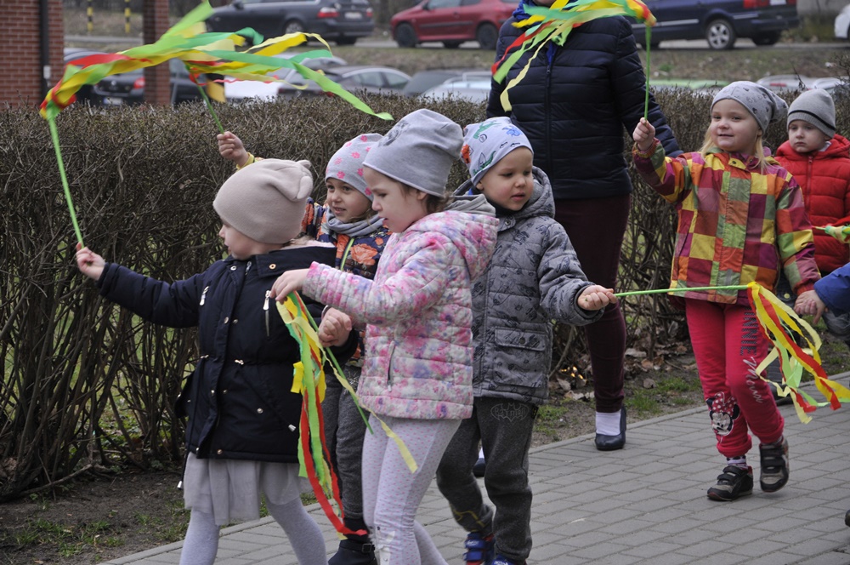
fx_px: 2830
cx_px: 425
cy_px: 282
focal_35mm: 120
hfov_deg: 17.1
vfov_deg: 11.4
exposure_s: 1/250
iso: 400
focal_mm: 80
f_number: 5.3
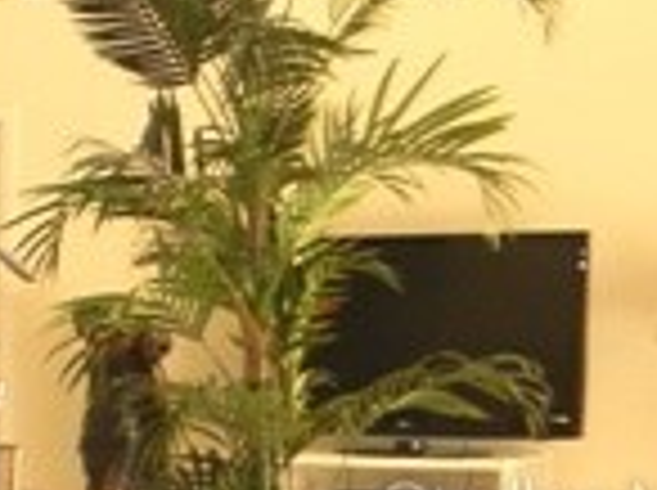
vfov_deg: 11.9
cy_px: 512
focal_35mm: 123
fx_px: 2331
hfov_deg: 13.8
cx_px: -634
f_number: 3.5
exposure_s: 1/30
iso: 157
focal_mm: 5
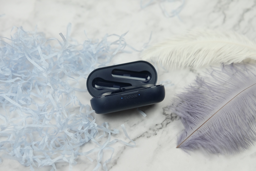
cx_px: 128
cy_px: 86
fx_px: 420
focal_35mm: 59
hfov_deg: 33.9
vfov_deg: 23.0
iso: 500
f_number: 3.6
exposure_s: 1/110
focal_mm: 39
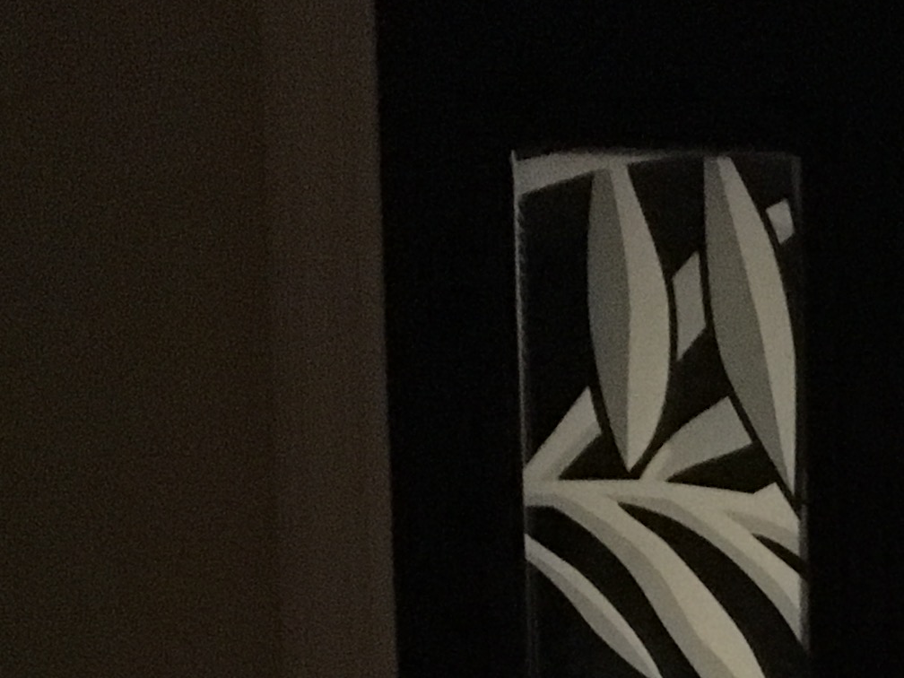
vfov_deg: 11.8
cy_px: 1230
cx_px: 1521
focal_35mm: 116
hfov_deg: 15.1
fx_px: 3029
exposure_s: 1/15
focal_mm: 4.15
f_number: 2.2
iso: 800
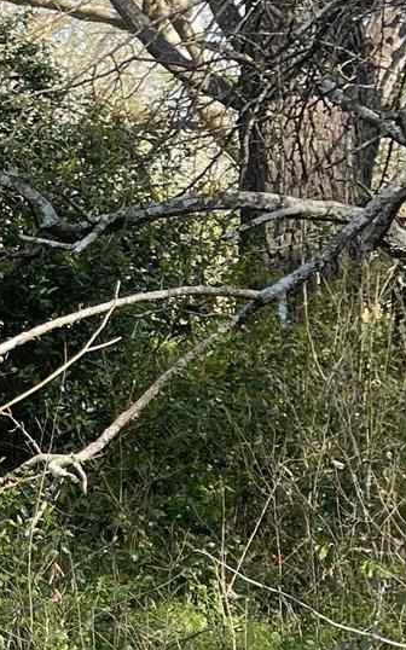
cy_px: 690
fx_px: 2090
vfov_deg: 17.2
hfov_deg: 10.2
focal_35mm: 118
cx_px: -431
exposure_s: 1/592
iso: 32
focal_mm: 5.1
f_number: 1.6
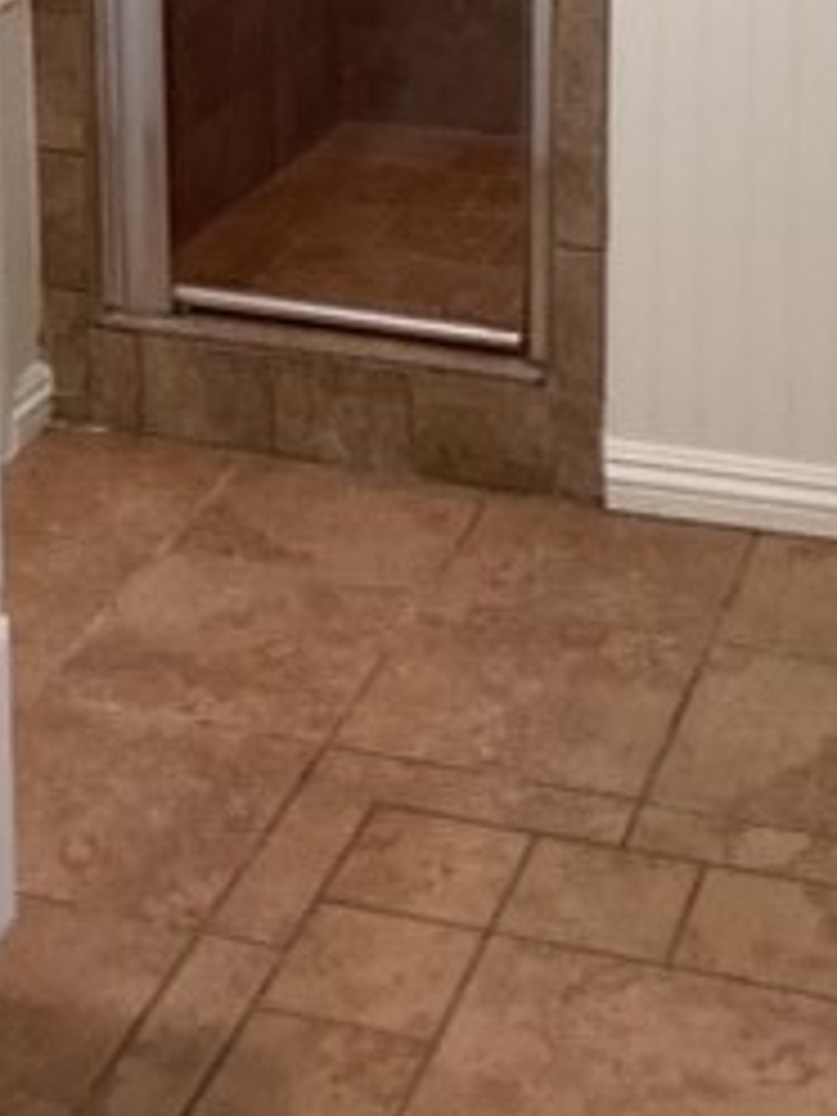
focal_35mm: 80
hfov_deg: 18.4
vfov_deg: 22.8
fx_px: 2579
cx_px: 410
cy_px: -162
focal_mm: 3.3
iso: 160
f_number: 2.4
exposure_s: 1/50
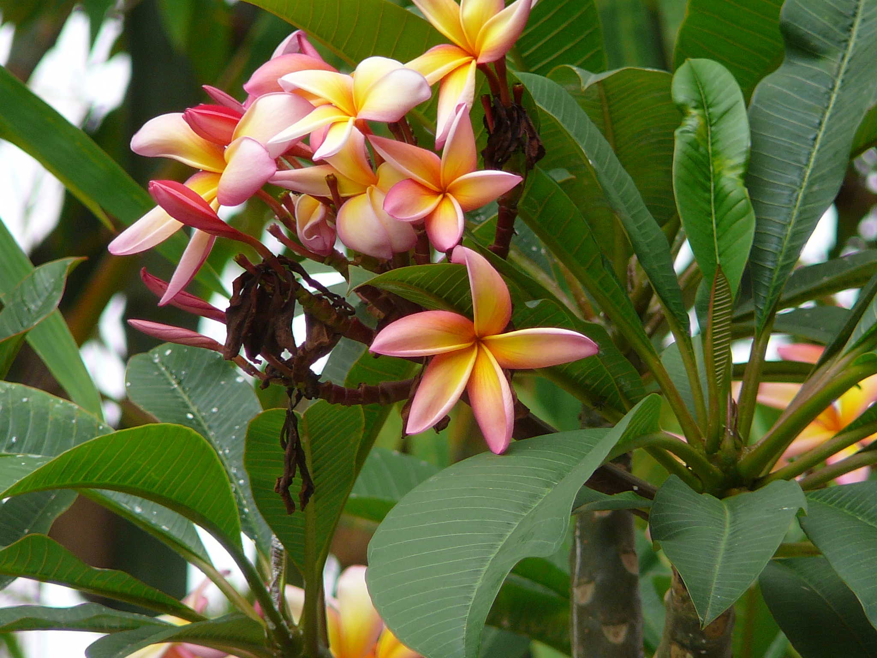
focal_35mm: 438
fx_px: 11097
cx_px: 438
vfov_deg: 3.4
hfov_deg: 4.5
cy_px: 329
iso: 80
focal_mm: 52
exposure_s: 1/250
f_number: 4.2
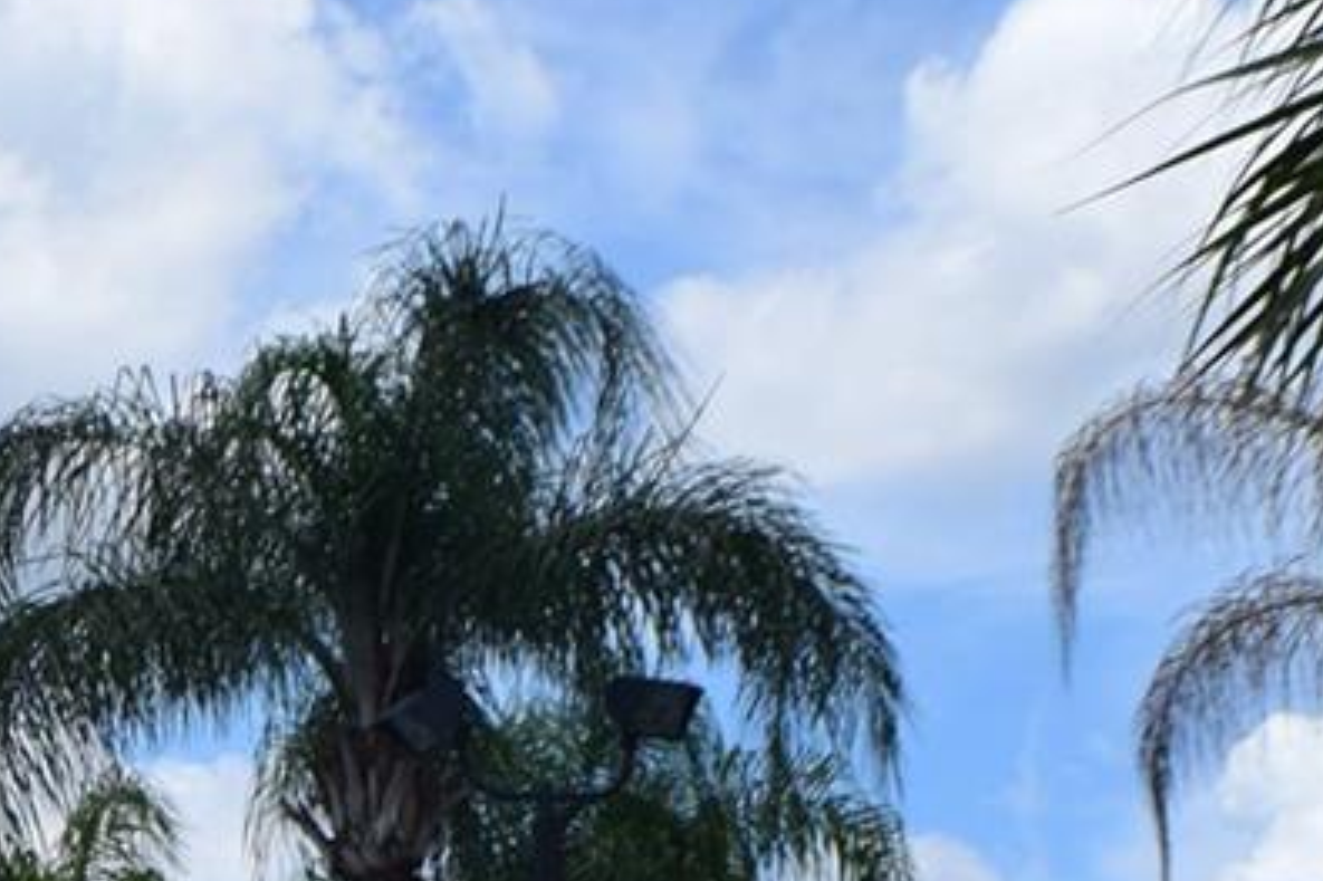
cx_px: -559
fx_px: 5584
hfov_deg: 12.9
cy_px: 1517
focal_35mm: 152
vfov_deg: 8.7
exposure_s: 1/500
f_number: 11
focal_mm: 25
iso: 280
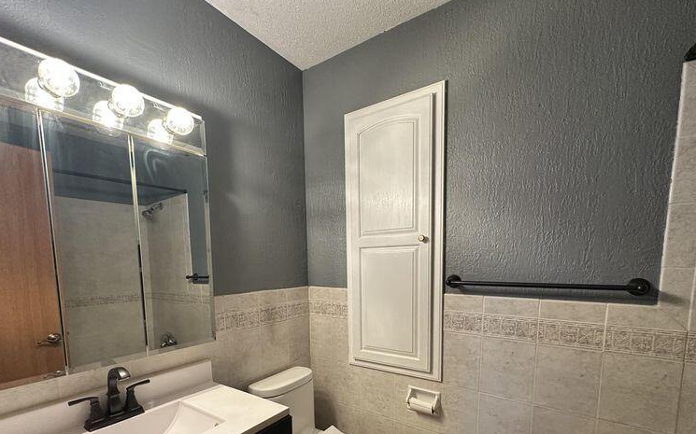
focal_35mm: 17
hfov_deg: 94.3
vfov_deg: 65.8
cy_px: 296
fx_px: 322
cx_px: 334
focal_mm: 2.22
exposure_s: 1/120
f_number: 2.2
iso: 250
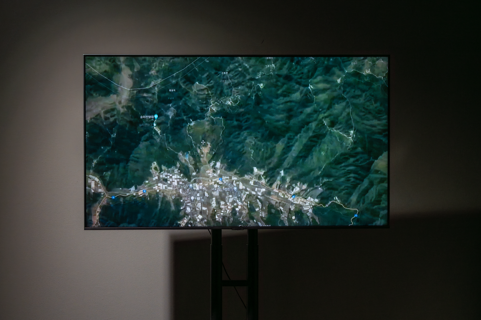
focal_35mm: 70
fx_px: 935
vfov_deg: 19.5
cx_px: 240
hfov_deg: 28.8
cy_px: 160
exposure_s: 1/125
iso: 800
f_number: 8
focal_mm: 70
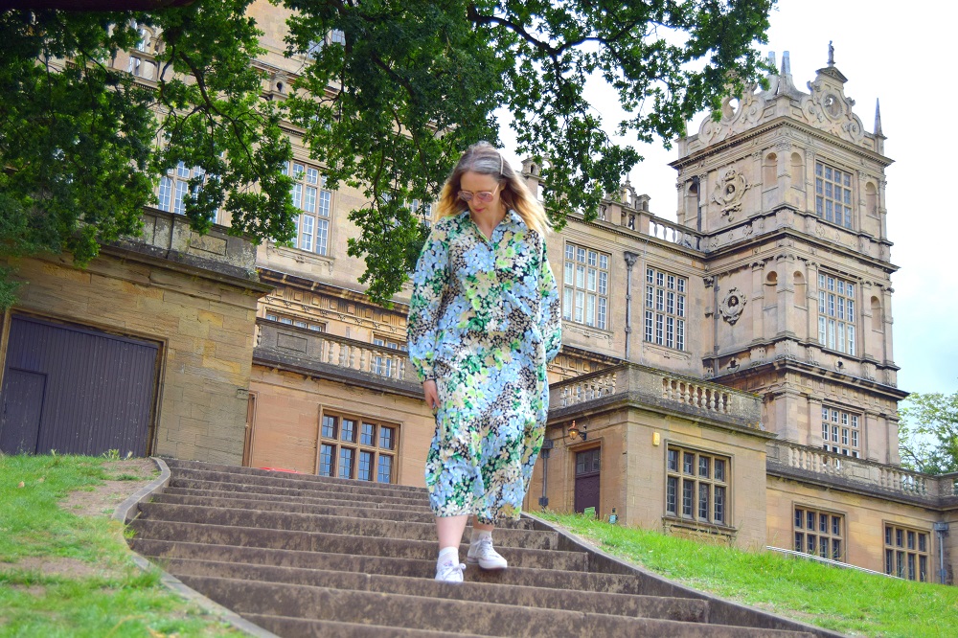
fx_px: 1516
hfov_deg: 35.1
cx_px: 479
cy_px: 319
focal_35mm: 57
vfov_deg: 23.8
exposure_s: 1/800
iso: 200
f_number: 4.8
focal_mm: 38
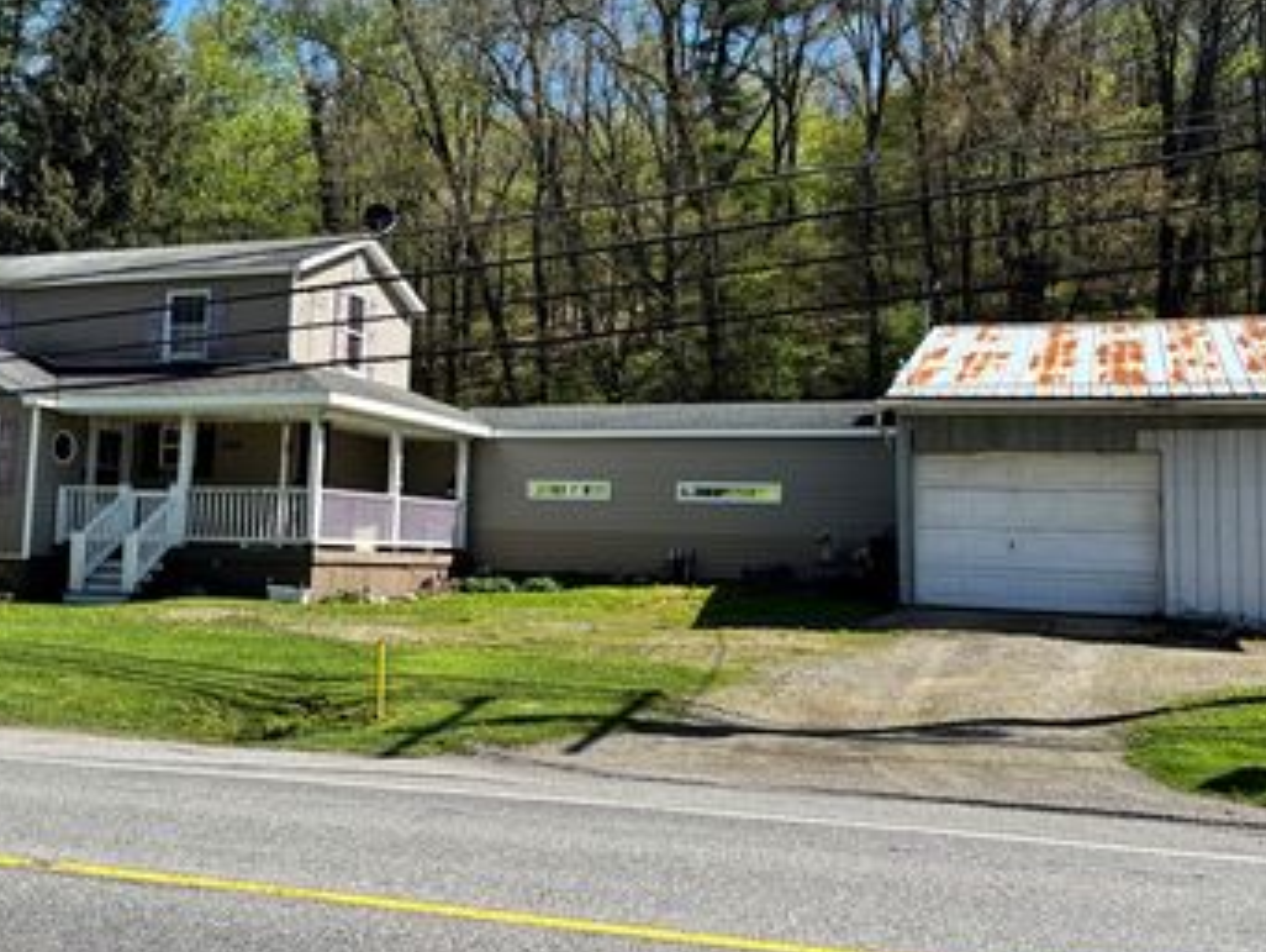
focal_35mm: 38
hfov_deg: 48.7
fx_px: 1391
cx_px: 511
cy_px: 383
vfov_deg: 37.6
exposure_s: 1/1912
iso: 50
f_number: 1.6
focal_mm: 5.96
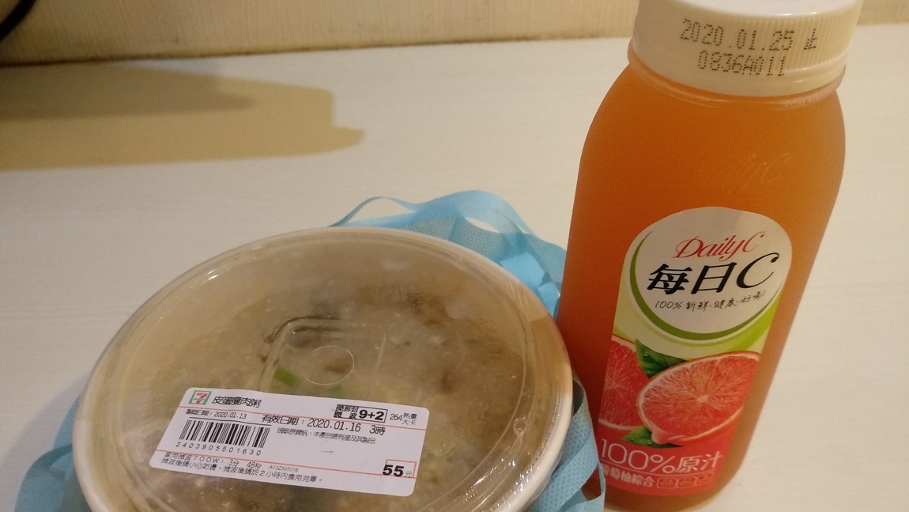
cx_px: 441
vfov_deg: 45.5
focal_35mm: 25
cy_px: 330
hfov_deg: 74.0
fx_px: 603
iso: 800
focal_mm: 3.81
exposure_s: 1/20
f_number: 2.2
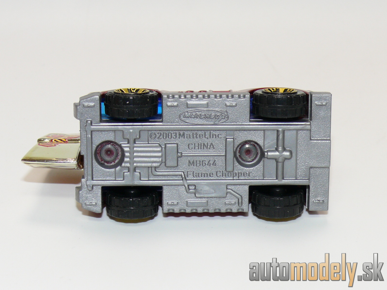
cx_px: 194
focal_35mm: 95
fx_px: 1062
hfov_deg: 20.7
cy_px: 145
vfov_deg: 15.6
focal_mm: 12.9
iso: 100
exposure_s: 1/30
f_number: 4
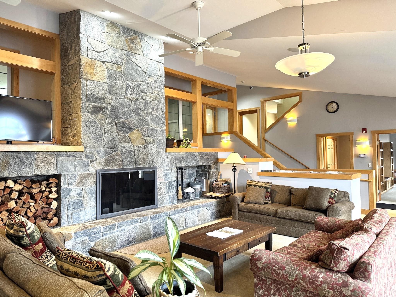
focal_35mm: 24
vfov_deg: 56.8
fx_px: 275
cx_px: 198
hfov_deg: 71.6
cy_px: 148
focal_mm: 6.76
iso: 320
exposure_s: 1/60
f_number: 1.78
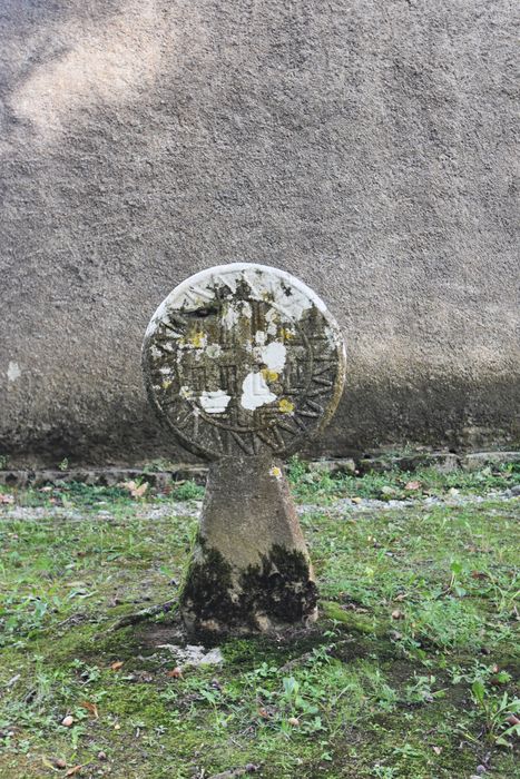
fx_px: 780
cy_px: 390
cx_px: 260
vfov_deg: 53.1
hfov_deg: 36.9
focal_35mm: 36
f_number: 4.5
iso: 800
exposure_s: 1/60
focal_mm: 24
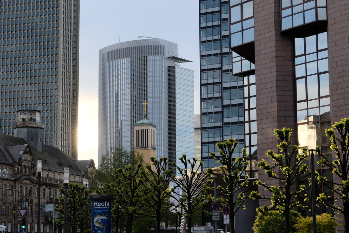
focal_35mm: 68
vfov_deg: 20.0
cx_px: 174
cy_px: 116
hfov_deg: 29.7
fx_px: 659
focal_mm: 45.1
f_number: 8
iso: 500
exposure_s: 1/125
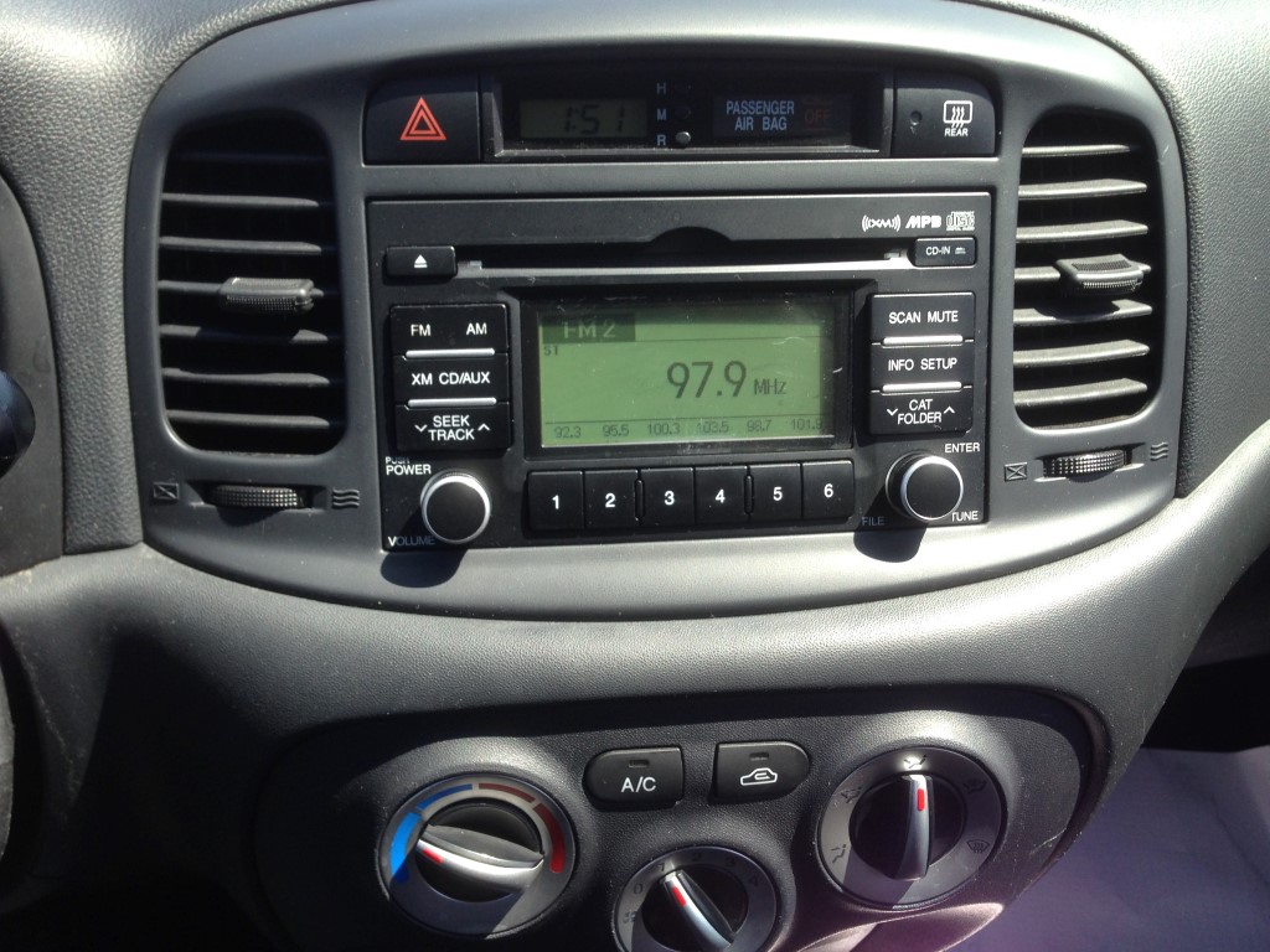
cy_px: 476
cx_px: 635
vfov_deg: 42.9
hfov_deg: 55.4
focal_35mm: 33
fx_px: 1211
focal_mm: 4.12
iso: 50
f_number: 2.4
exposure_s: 1/235
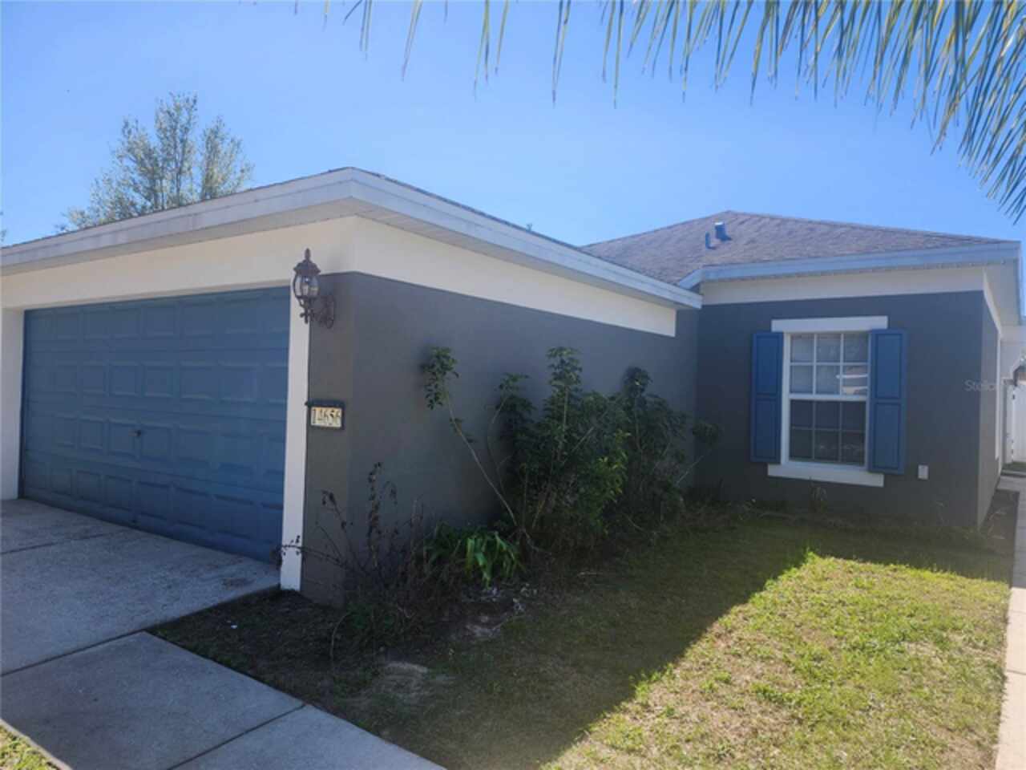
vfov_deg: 58.9
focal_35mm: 23
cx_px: 513
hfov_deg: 73.9
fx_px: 682
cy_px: 385
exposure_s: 1/878
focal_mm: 5.54
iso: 25
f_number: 1.8
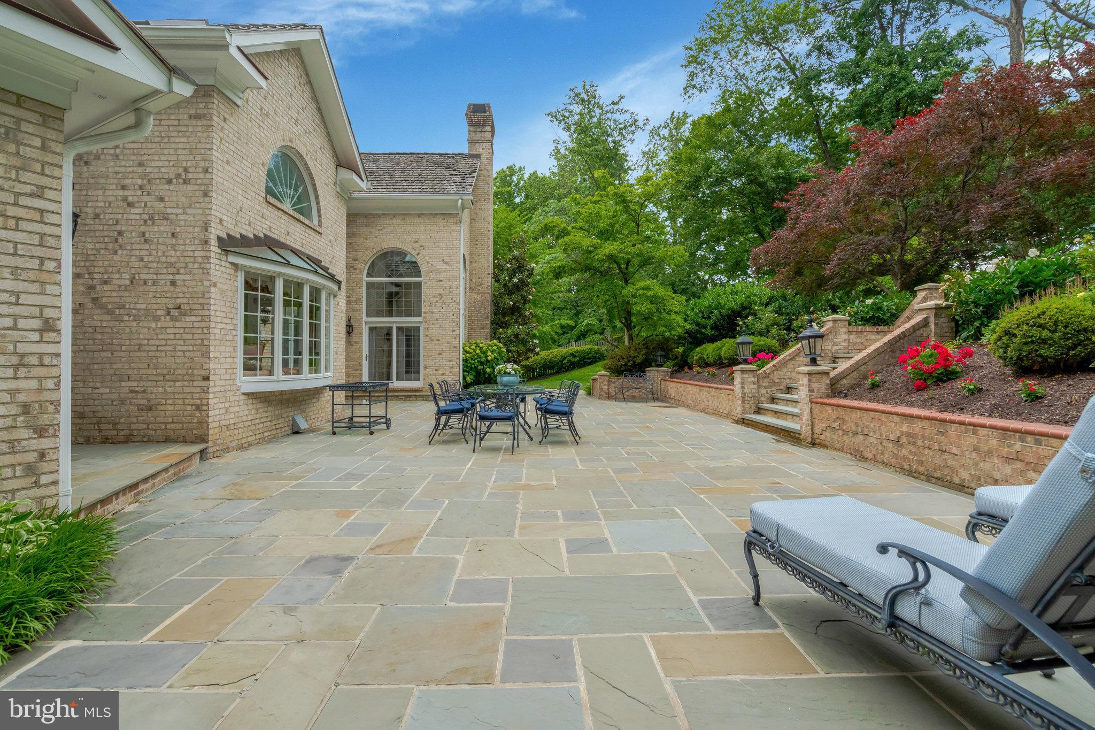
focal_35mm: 16
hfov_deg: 96.7
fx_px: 487
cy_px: 365
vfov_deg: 73.7
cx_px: 548
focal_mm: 16
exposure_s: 1/640
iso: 1250
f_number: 8
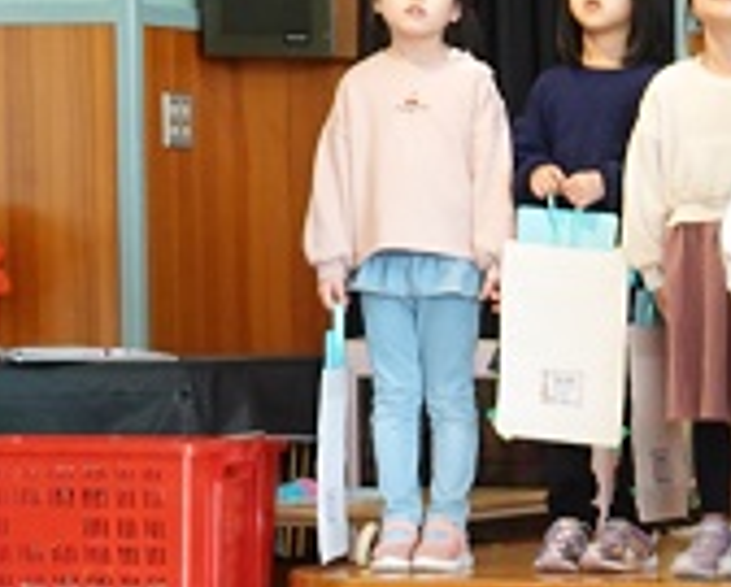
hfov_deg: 8.8
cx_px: 1571
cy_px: 707
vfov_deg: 7.5
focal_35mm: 205
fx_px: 4443
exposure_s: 1/50
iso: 400
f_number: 3.2
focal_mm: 16.92
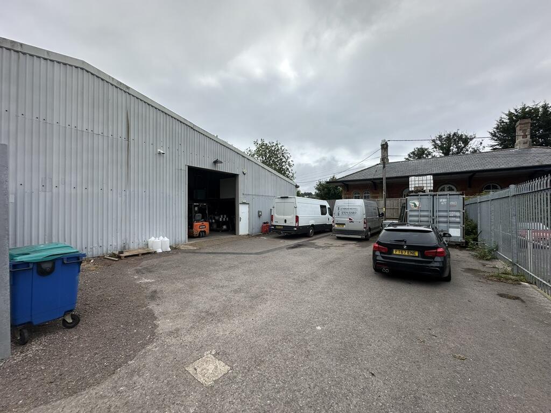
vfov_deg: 85.7
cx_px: 276
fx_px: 223
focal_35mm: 14
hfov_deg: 102.1
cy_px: 206
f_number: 2.2
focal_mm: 2.22
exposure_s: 1/1289
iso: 50
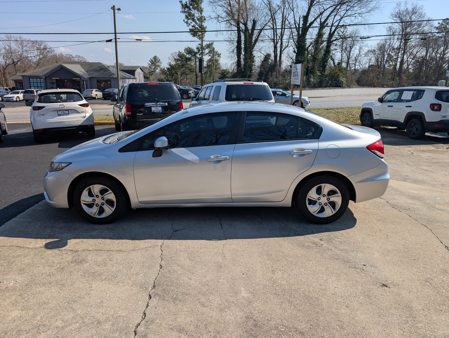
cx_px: 224
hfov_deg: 71.5
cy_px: 169
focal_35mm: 24
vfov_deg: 56.9
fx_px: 312
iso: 22
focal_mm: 6.9
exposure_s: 1/1912
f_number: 1.68
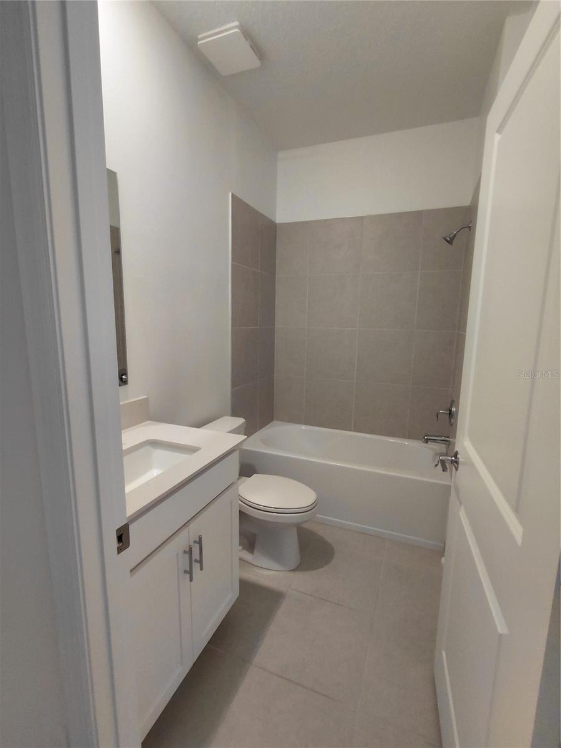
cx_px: 280
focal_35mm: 16
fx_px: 346
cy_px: 374
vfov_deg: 94.5
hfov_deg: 78.1
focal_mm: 1.64
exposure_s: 1/60
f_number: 2.2
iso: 160
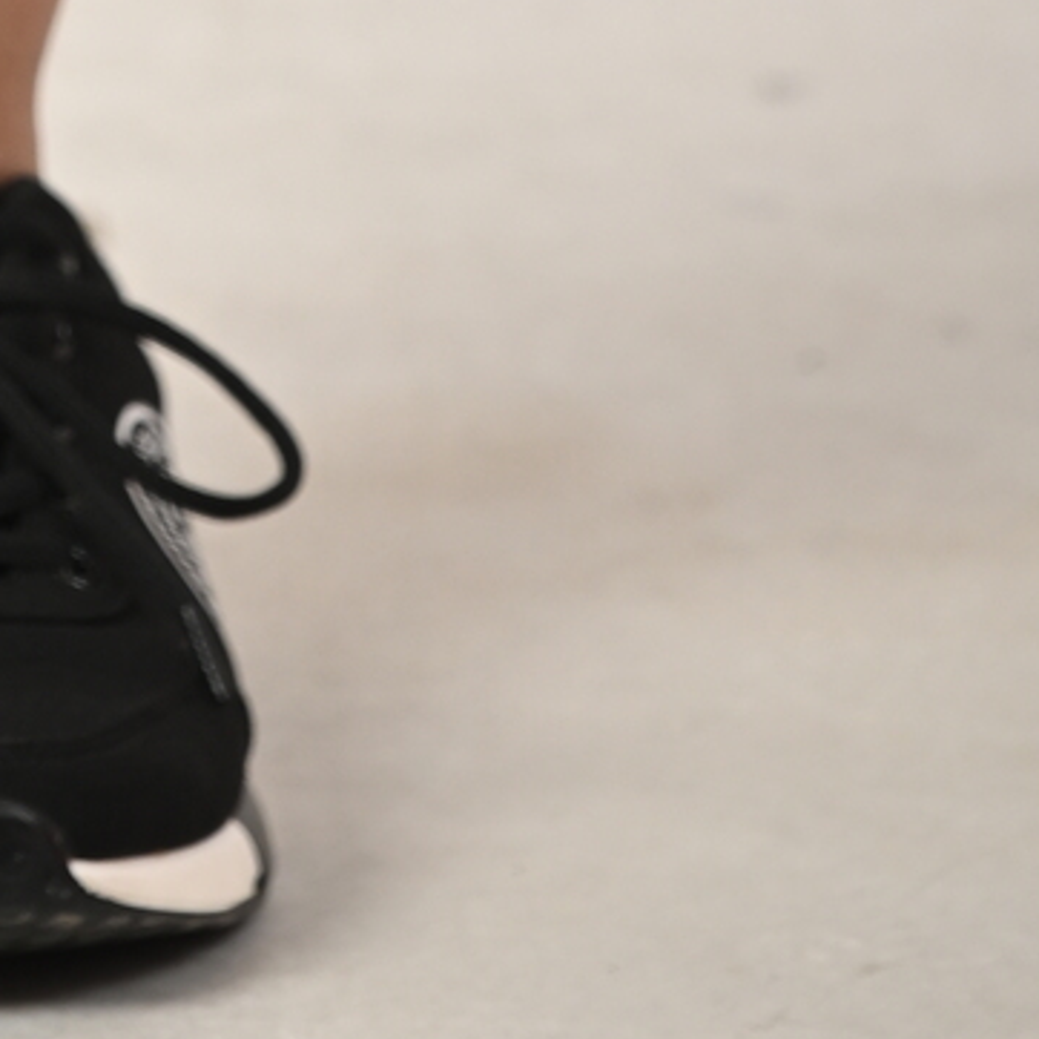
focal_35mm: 951
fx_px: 32294
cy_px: -1503
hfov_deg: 1.8
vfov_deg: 1.8
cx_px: -508
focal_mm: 180
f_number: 4
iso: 200
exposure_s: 1/200
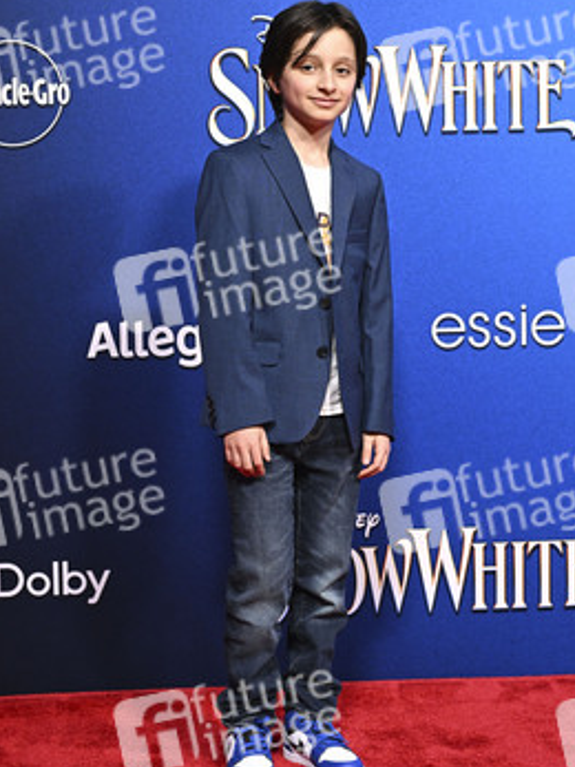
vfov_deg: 31.2
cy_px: 391
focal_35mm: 62
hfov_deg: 23.6
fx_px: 1374
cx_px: 292
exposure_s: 1/250
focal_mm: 56
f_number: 4.5
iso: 4000
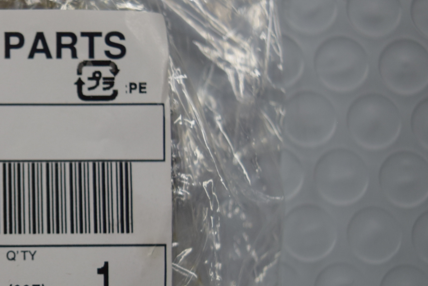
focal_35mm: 84
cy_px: 188
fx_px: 1001
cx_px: -44
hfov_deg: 22.7
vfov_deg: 16.2
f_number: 4
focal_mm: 25
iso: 400
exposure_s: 1/125
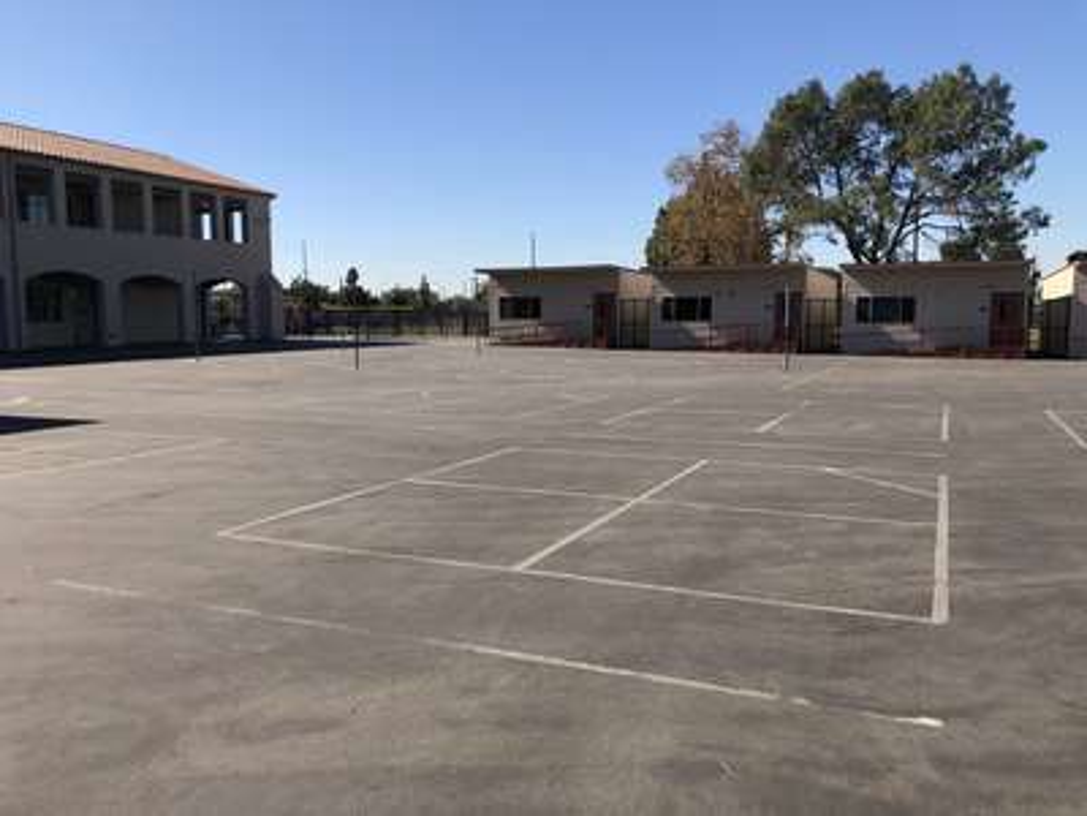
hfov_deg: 63.4
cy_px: 408
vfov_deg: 49.7
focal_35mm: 28
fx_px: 879
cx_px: 544
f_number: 1.8
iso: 20
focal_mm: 4
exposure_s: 1/1799
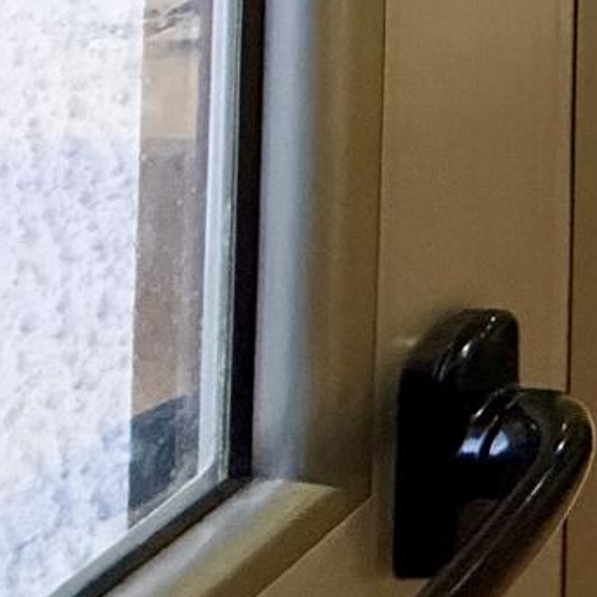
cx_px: 1586
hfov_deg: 13.3
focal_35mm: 72
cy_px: -677
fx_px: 1405
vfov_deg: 16.5
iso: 320
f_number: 2.2
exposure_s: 1/100
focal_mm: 2.22
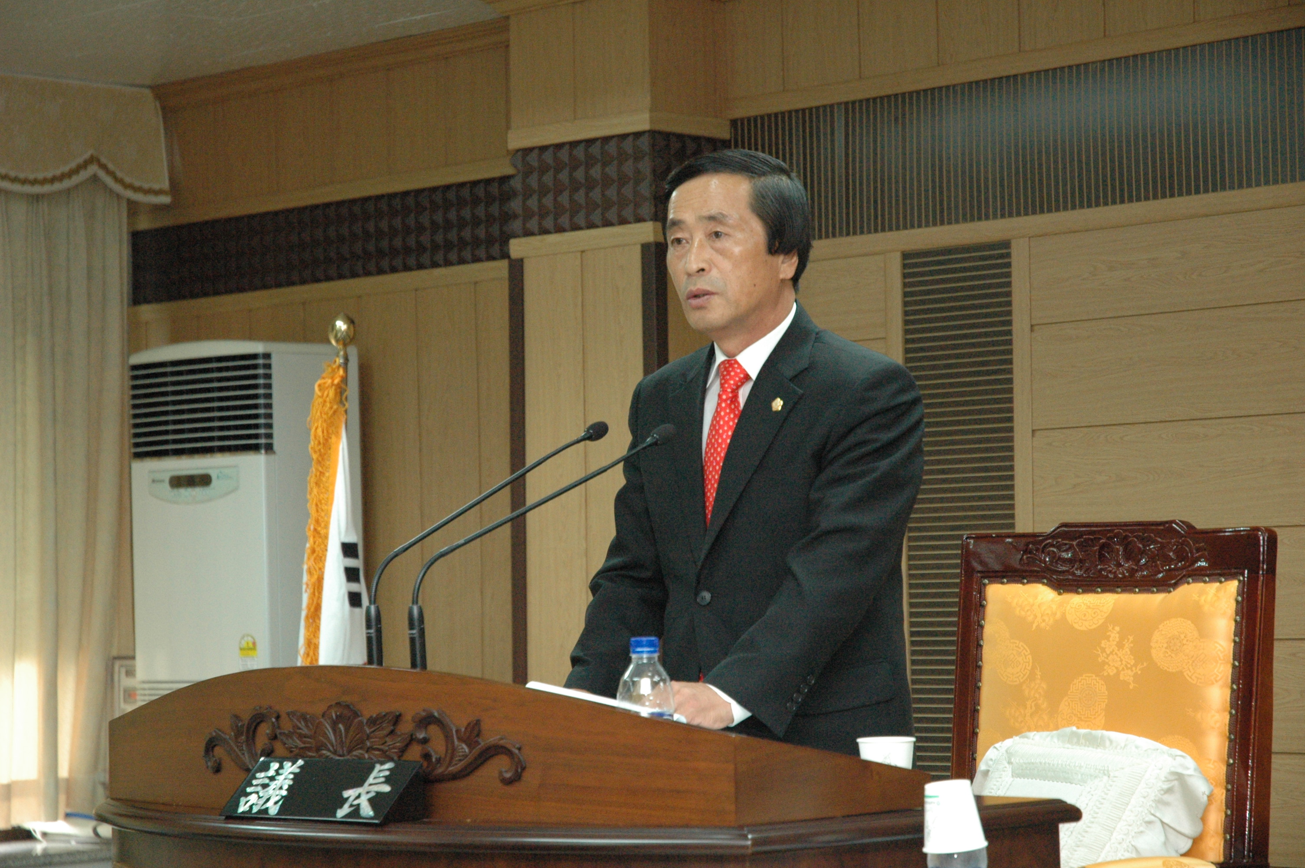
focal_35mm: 93
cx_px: 652
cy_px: 434
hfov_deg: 21.9
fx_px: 3368
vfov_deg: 14.7
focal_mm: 62
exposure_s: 1/60
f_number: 4.5
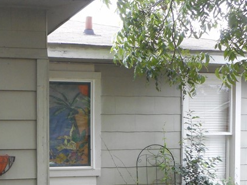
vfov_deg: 23.2
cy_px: 177
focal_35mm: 61
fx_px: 435
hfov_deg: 29.6
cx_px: 2
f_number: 3.7
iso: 200
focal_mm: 4.5
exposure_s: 1/30
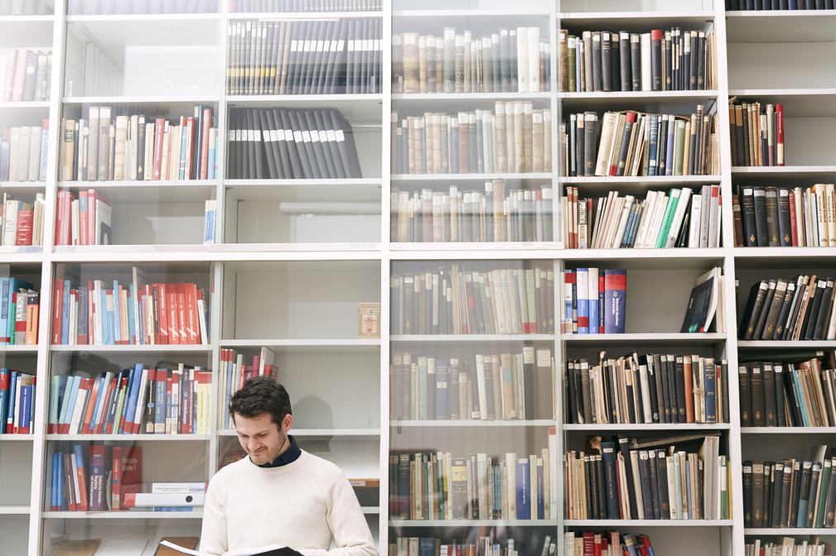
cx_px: 469
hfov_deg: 39.5
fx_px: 1161
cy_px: 296
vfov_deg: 27.0
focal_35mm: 50
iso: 125
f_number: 3.2
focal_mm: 41
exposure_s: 1/100
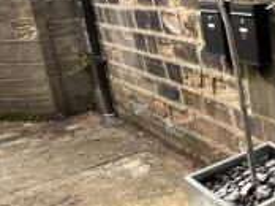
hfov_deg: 32.1
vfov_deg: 30.7
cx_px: 345
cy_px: 82
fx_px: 373
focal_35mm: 47
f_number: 2.2
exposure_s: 1/196
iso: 40
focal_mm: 2.22
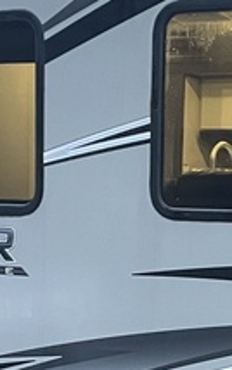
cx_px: 189
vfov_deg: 15.5
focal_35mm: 129
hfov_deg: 10.1
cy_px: 470
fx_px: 1303
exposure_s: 1/30
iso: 640
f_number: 1.6
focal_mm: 4.2
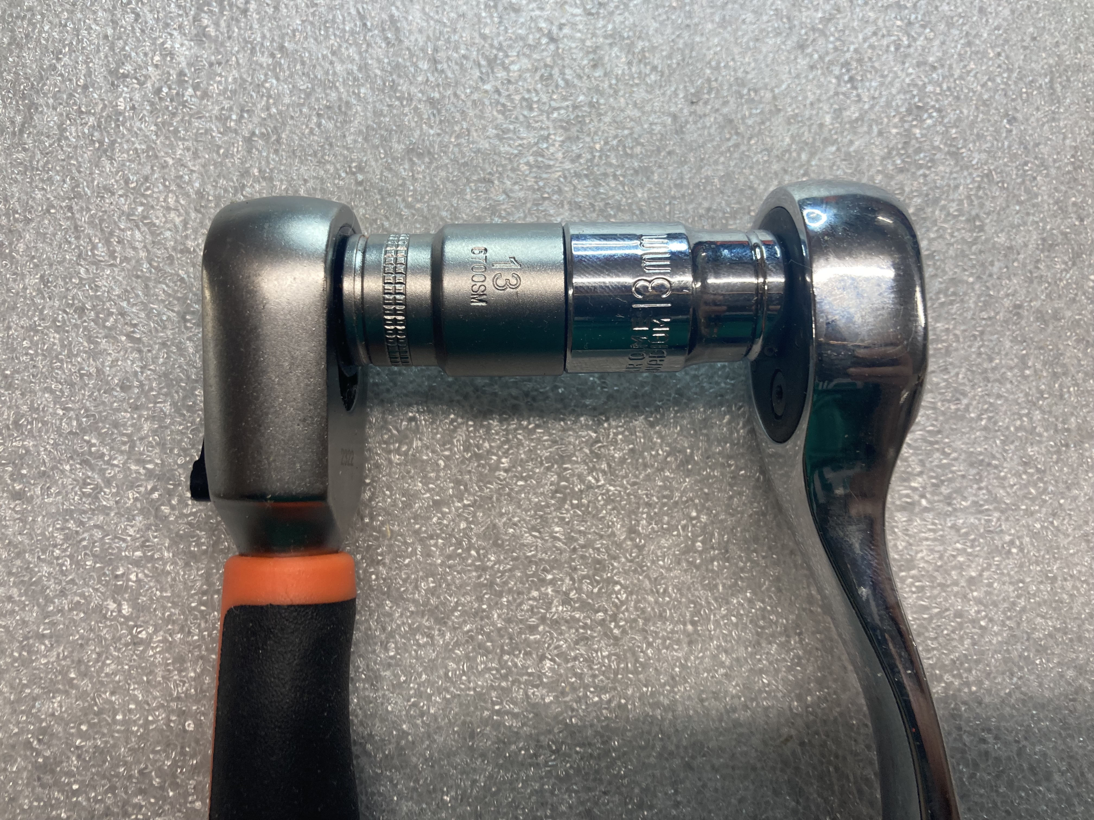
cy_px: 410
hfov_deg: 63.4
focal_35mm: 28
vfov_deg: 49.7
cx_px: 547
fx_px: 885
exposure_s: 1/50
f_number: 1.8
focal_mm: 3.99
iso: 50
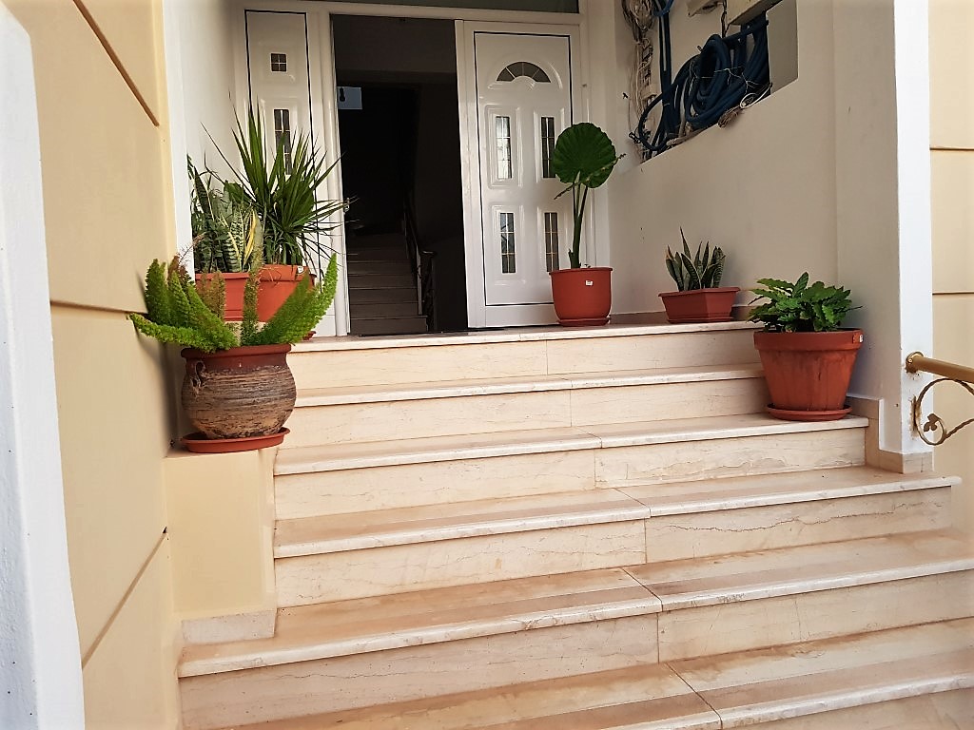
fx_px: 732
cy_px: 365
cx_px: 487
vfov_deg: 53.1
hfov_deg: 67.3
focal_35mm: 26
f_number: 1.7
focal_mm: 4.3
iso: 200
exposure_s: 1/21
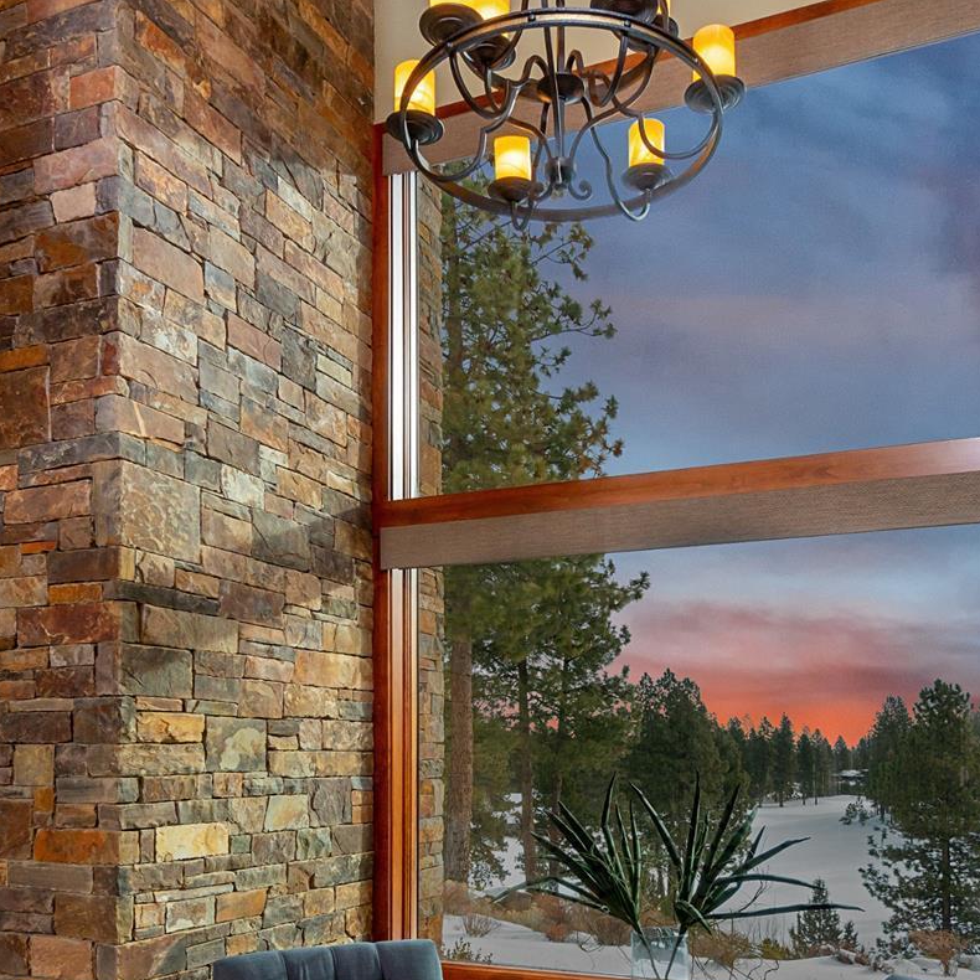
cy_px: 748
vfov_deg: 52.9
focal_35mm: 29
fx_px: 929
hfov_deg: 55.3
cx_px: 576
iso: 500
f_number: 11
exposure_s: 1/200
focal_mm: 12
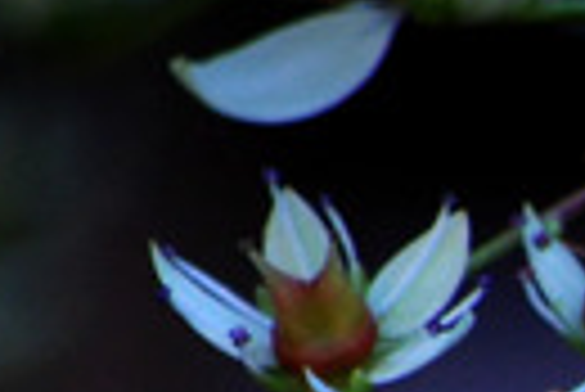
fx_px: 38409
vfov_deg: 0.6
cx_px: 1660
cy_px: 1187
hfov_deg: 0.9
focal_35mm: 2361
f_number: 5.6
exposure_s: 1/200
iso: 400
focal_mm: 200
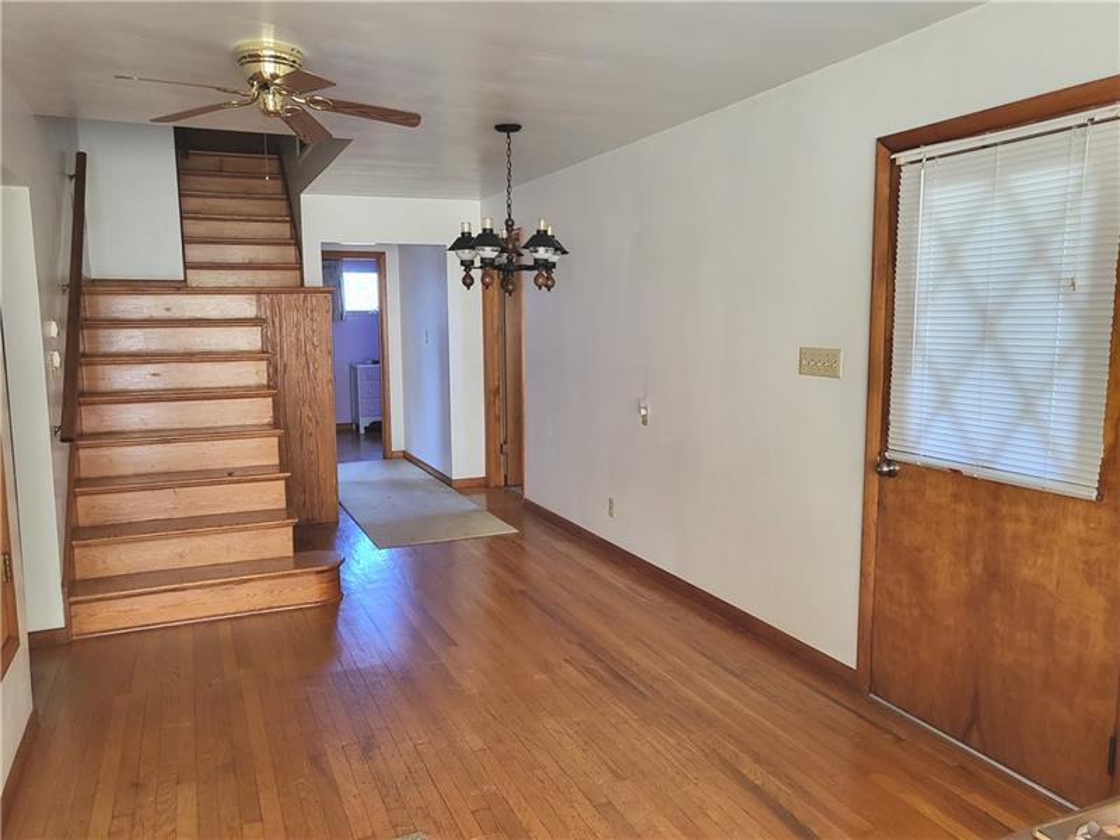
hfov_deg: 67.3
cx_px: 560
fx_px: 841
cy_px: 420
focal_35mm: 26
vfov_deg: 53.1
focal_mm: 4.25
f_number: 1.8
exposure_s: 1/120
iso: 320
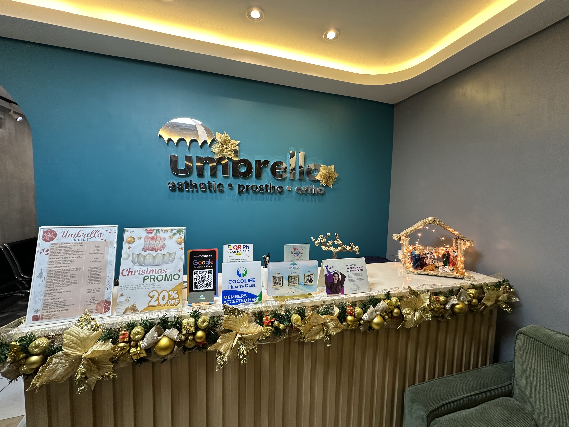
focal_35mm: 14
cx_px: 284
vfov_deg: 85.7
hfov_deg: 102.1
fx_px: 230
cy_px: 214
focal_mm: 2.22
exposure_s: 1/60
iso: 160
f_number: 2.2
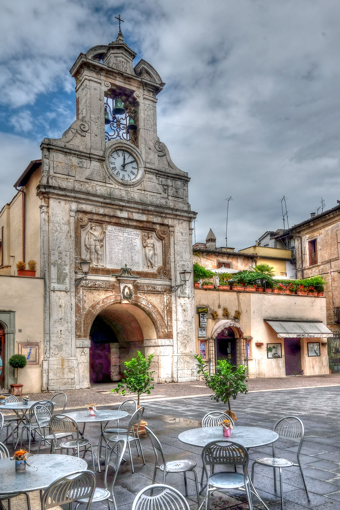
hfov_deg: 47.9
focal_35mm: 27
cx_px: 170
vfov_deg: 67.4
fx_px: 383
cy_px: 255
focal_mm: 18.2
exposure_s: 1/400
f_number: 16
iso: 400
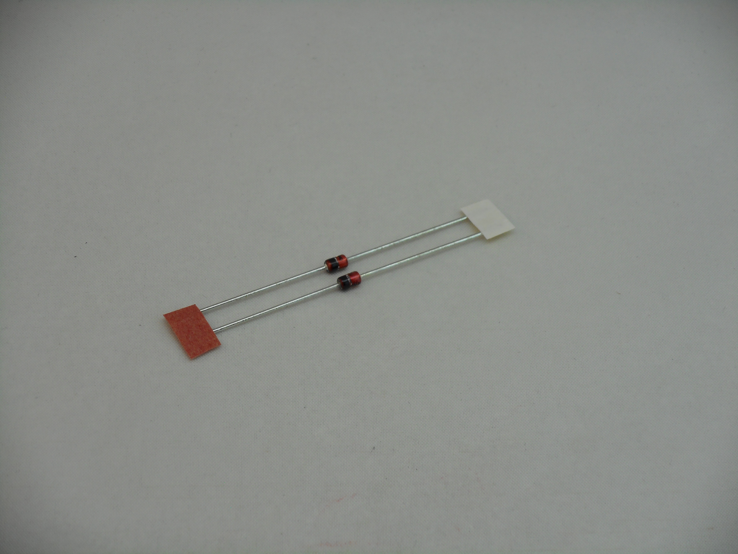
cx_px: 369
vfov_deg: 12.7
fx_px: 2494
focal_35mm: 117
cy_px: 277
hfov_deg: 16.8
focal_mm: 20.9
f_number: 5.9
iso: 100
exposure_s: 1/60
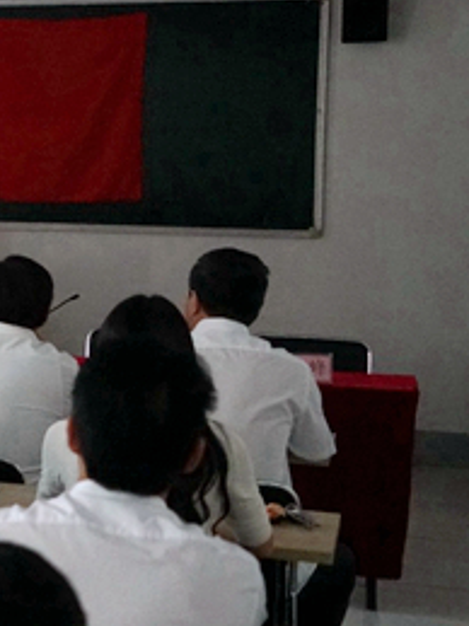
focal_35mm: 89
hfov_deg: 14.7
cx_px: -353
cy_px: 262
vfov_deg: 22.0
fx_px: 1609
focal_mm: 30
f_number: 4
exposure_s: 1/125
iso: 6400
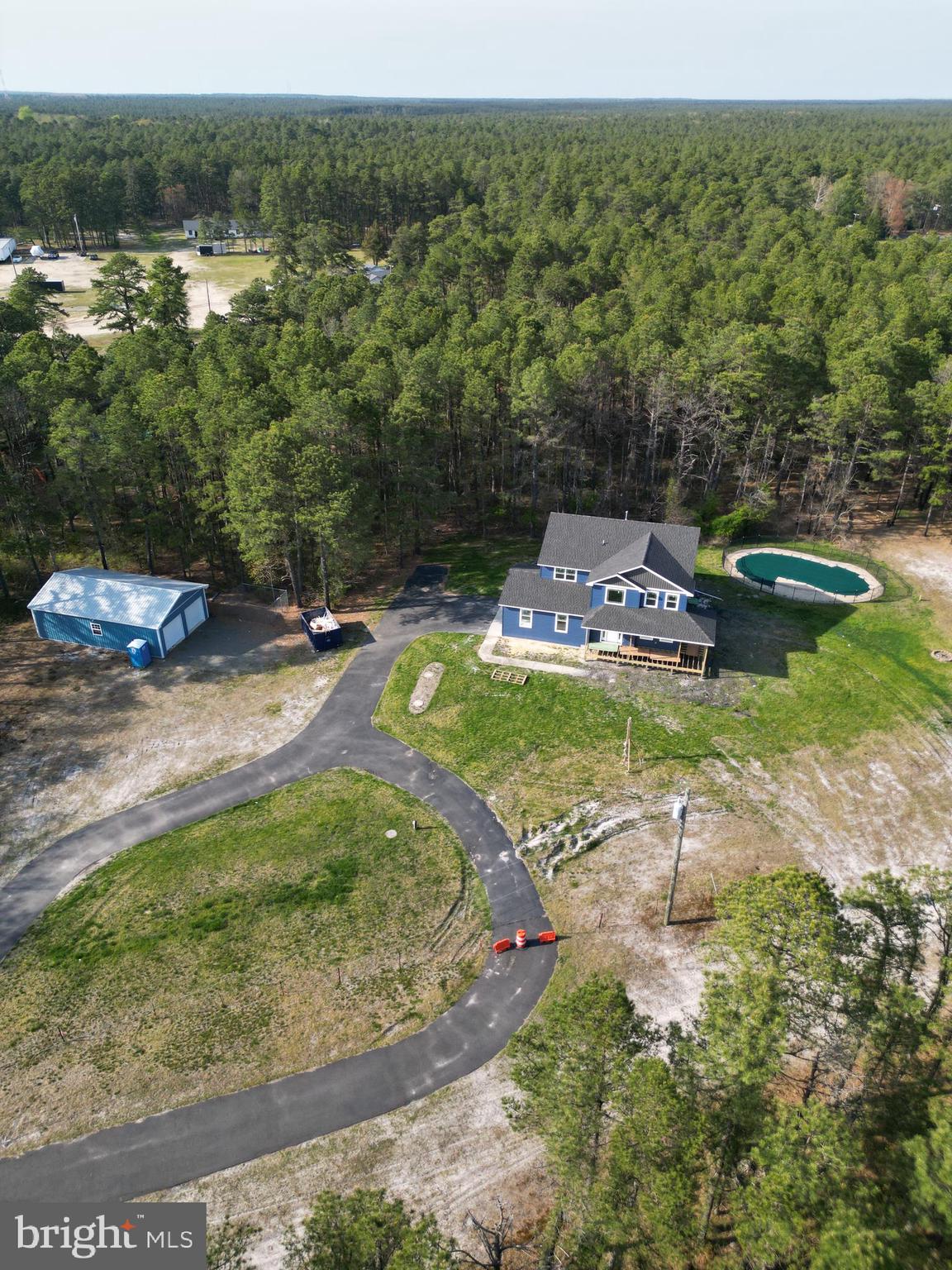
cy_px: 635
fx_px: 880
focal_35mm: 24
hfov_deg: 56.8
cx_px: 476
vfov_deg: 71.6
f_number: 1.7
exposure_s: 1/1600
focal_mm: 6.72
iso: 200
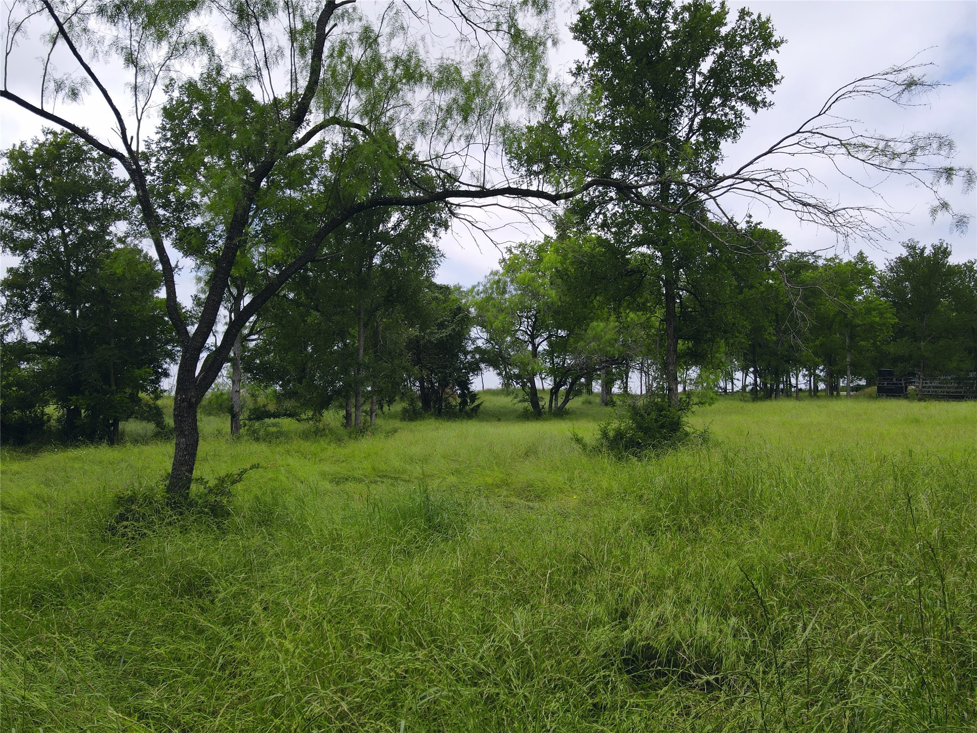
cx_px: 488
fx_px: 677
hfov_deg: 71.6
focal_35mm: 24
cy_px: 366
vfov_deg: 56.8
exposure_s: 1/500
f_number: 2.8
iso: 100
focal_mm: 4.5
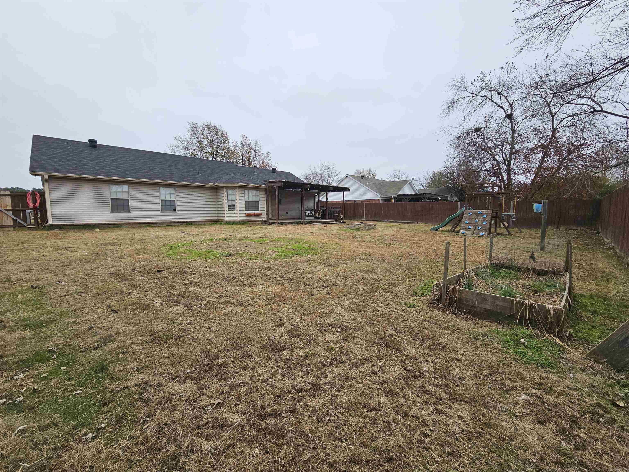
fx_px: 236
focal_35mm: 13
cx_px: 314
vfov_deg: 89.9
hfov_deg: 106.2
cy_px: 236
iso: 64
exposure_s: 1/732
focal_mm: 2.2
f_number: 2.2
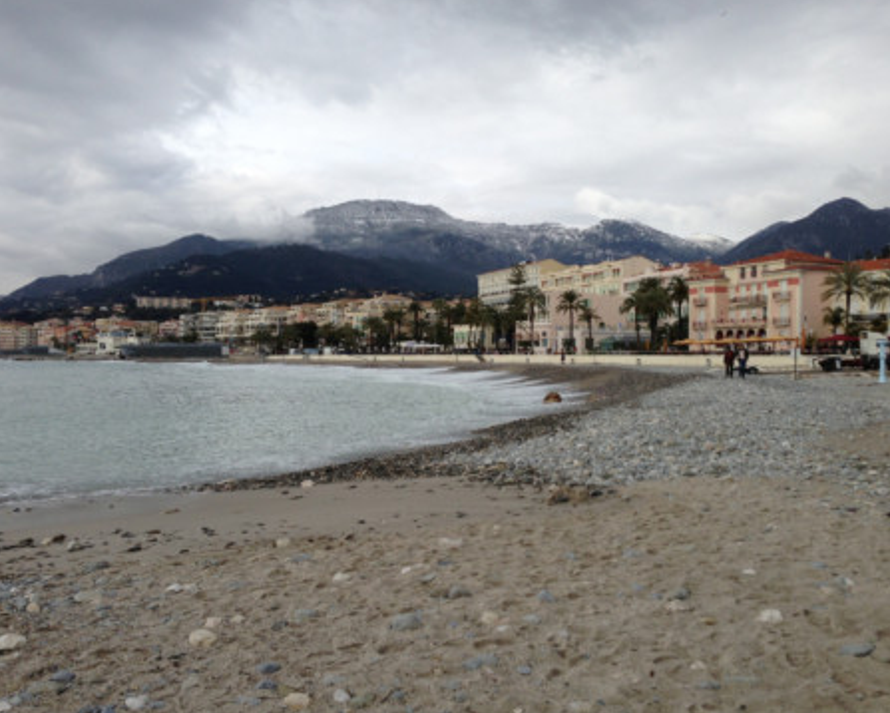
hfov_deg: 50.3
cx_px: 450
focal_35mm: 36
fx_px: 949
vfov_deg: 41.2
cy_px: 346
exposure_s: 1/1427
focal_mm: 4.13
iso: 50
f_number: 2.4
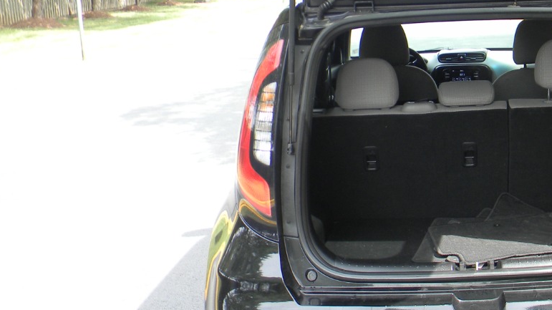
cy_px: 91
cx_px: 471
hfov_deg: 35.0
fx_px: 834
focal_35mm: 57
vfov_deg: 20.9
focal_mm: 5
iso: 80
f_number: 3.5
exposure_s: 1/70.5
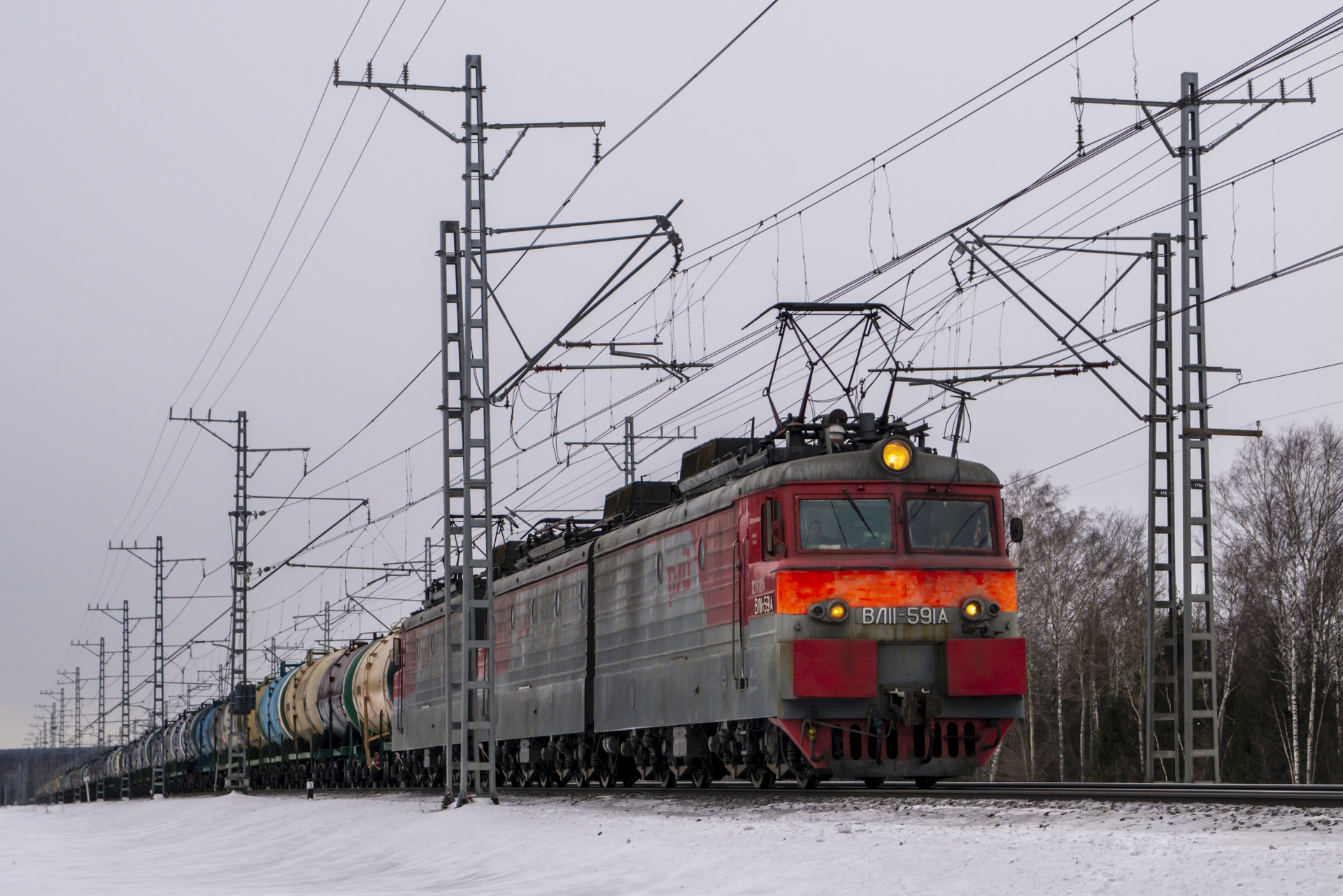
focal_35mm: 75
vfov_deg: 18.2
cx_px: 672
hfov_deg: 27.0
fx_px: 2798
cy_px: 448
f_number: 6.3
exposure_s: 1/400
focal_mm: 50
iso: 250
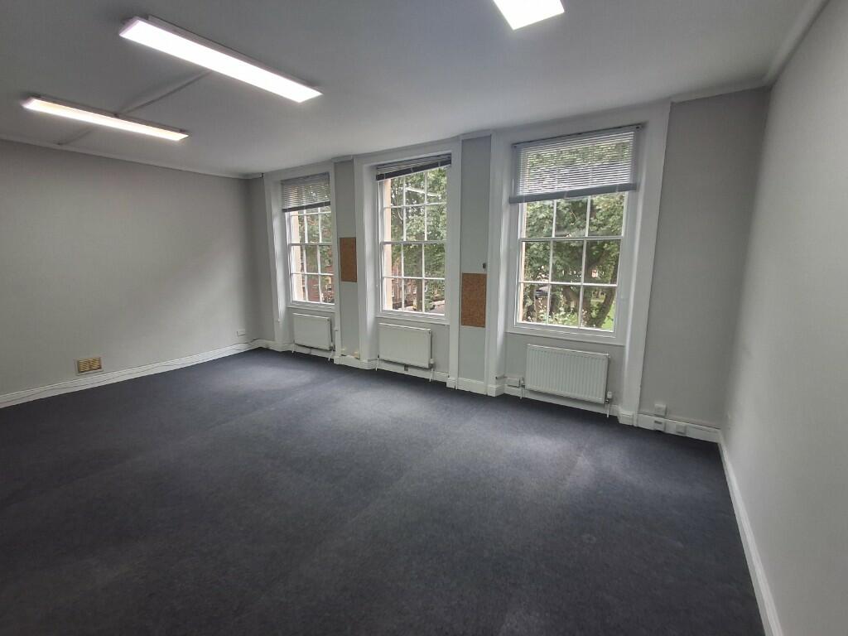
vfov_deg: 78.1
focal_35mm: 16
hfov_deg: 94.5
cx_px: 424
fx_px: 392
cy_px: 318
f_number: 2.2
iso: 40
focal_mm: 1.64
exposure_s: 1/50
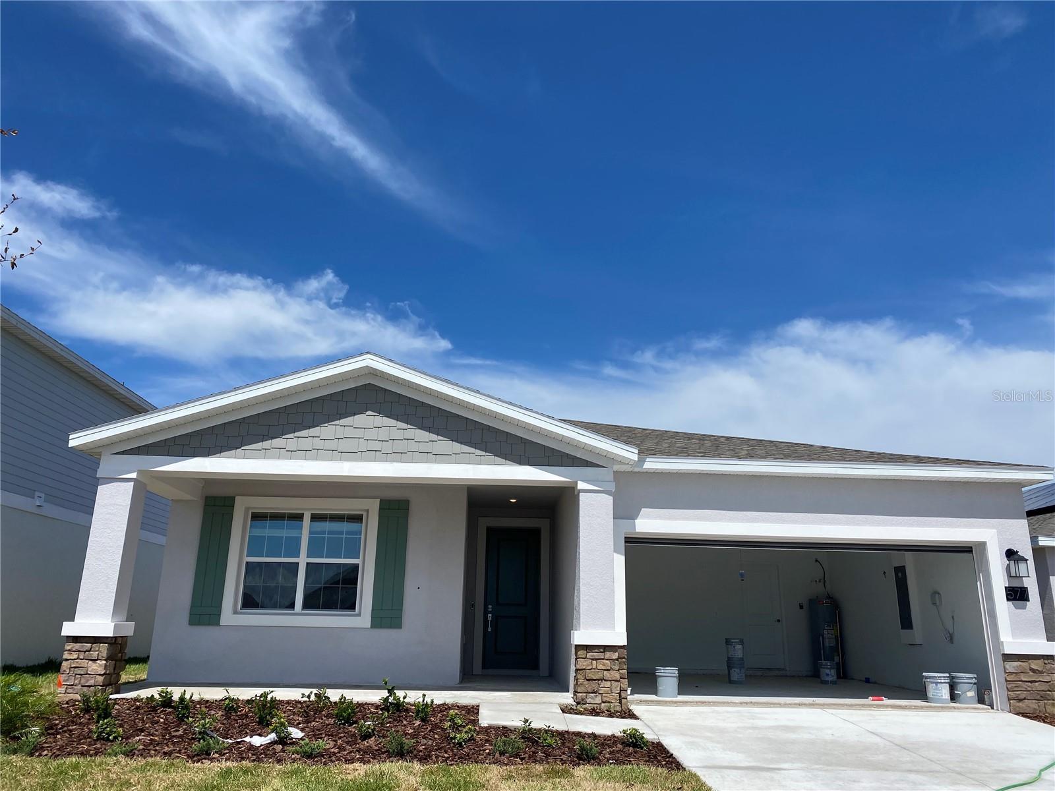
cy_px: 396
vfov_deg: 53.1
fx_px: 792
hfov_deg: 67.3
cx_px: 528
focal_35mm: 26
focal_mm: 4.25
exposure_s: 1/5025
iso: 32
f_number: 1.8
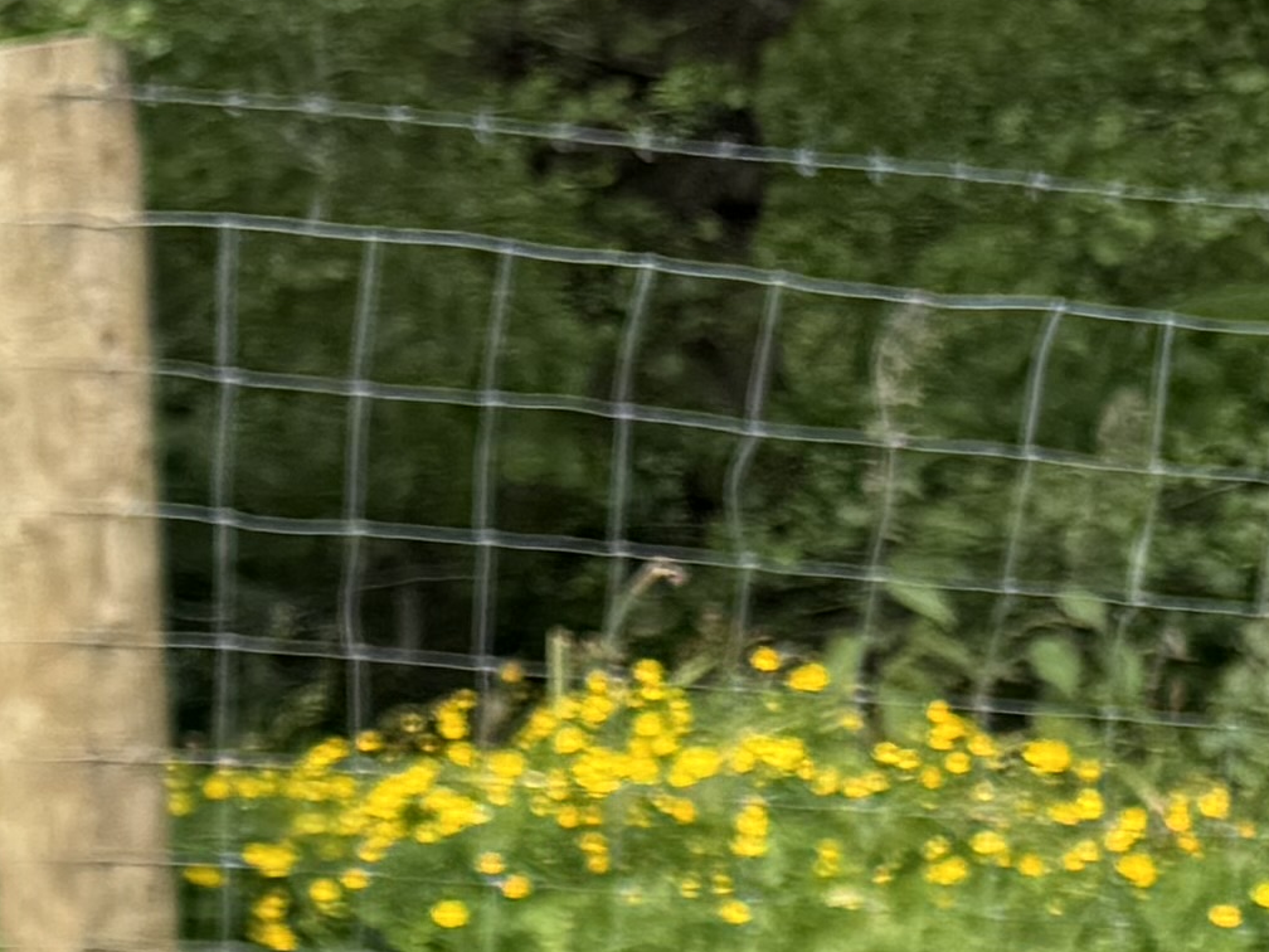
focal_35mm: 136
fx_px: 4986
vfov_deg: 10.9
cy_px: 724
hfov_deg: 11.2
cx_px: -2128
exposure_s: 1/1637
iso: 80
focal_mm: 6.76
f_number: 1.78
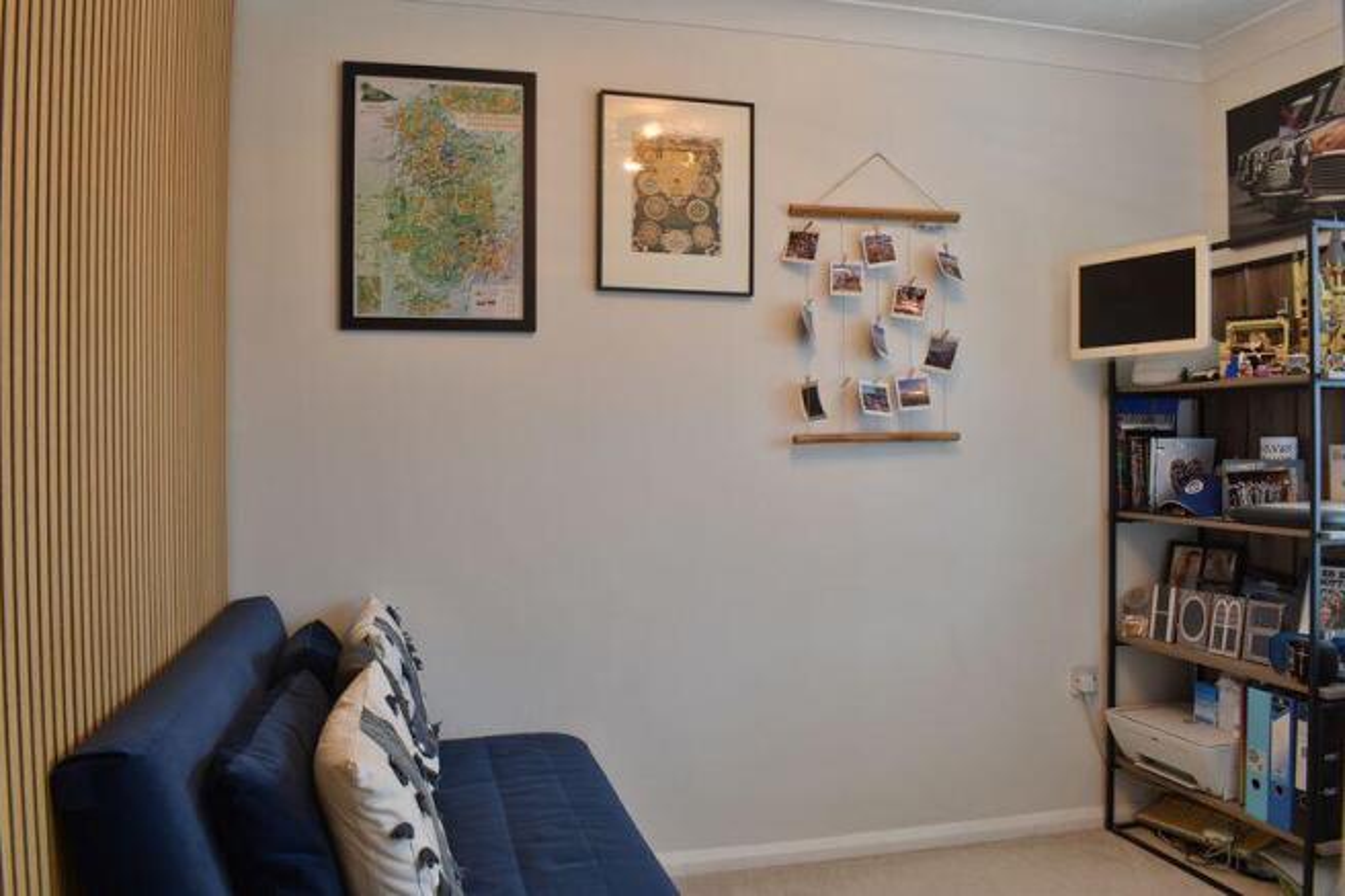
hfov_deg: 67.4
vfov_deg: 47.9
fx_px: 1008
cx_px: 672
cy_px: 448
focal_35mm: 27
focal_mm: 18
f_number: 13
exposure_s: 1/3
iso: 100
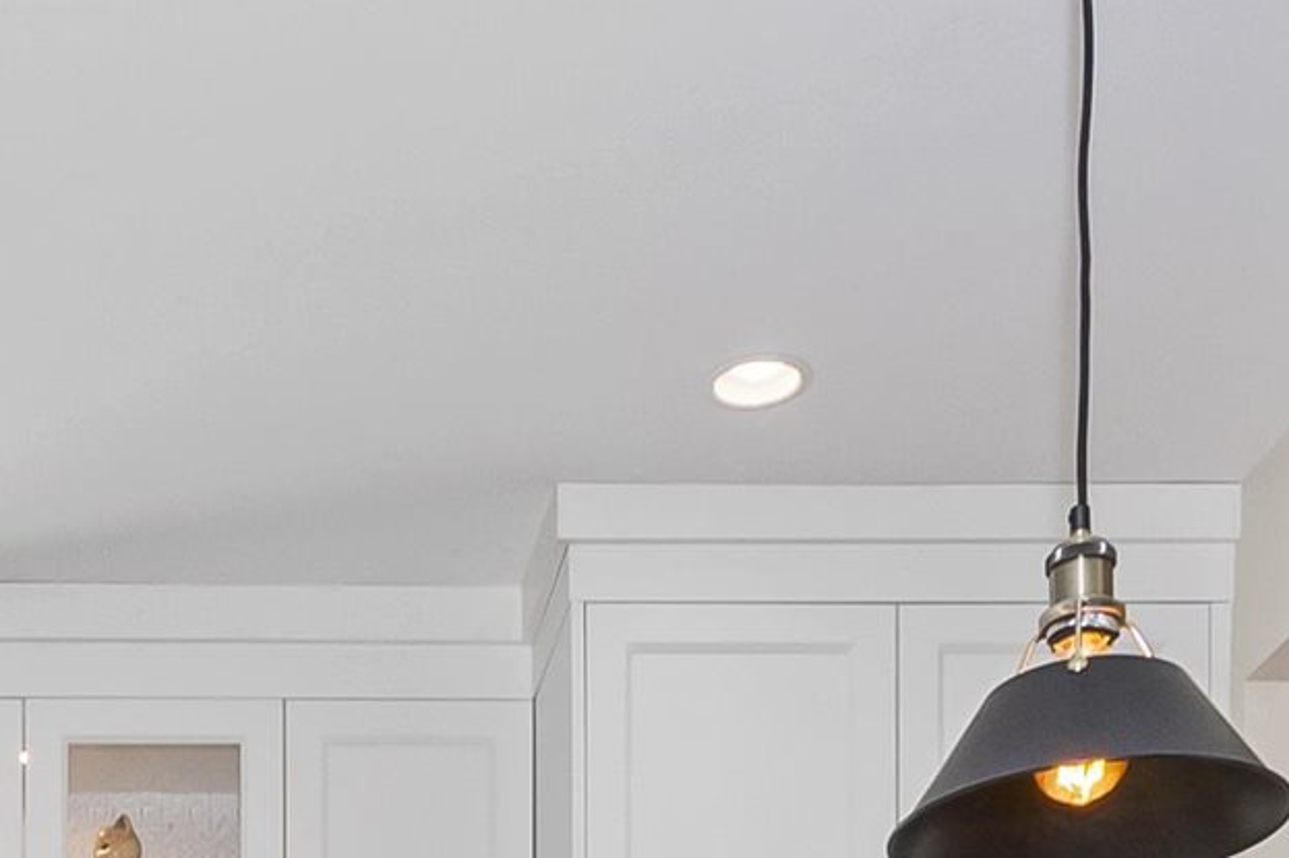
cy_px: 1850
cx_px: 99
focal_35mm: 74
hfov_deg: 26.3
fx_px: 2649
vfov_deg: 14.4
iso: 250
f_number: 9
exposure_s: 1/60
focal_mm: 10
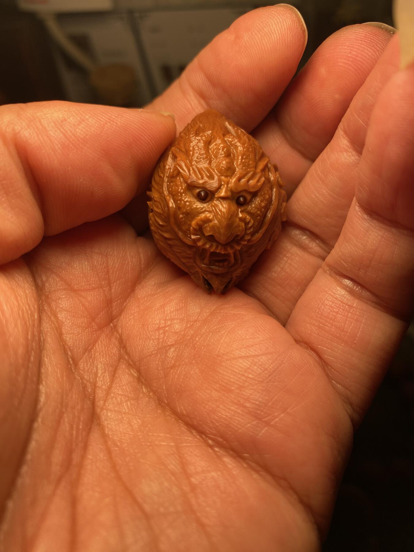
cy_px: 276
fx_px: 399
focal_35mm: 25
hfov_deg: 54.9
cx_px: 207
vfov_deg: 69.4
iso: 32
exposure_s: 1/706
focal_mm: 4.25
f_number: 1.8
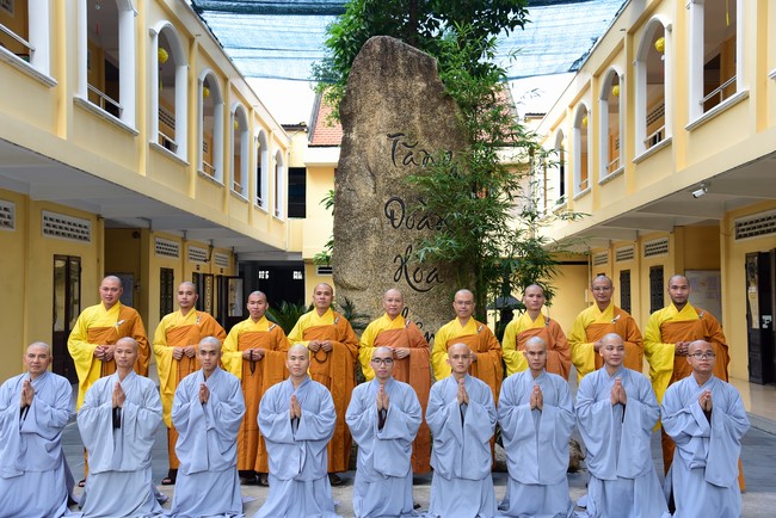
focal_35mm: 44
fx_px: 949
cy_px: 259
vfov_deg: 30.5
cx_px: 388
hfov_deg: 44.5
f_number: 5
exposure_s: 1/80
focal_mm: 44
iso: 200
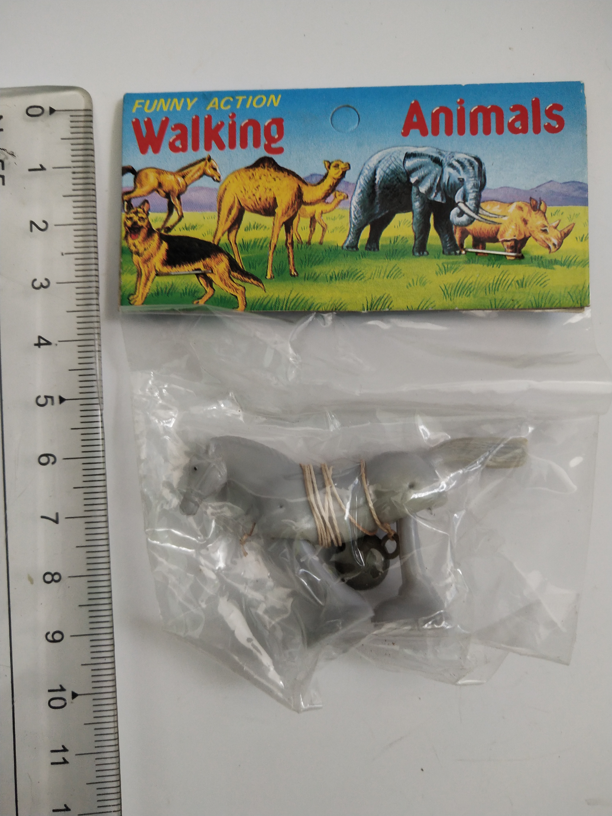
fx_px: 707
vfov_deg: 60.0
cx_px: 306
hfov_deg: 46.8
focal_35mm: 30
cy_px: 408
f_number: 1.8
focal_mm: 3.95
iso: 137
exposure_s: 1/100
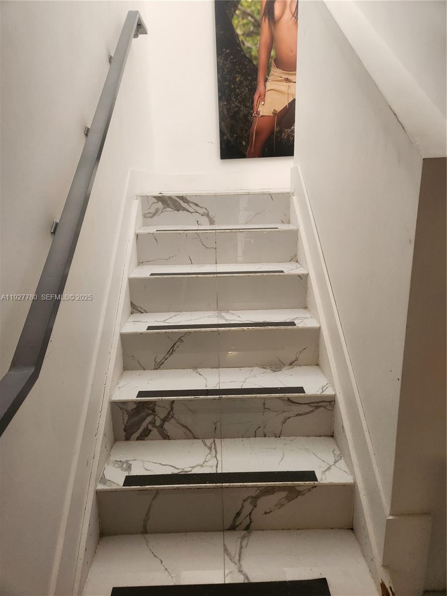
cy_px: 298
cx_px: 224
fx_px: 396
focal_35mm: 23
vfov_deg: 73.9
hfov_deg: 58.9
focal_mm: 5.4
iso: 200
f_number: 1.8
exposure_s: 1/120
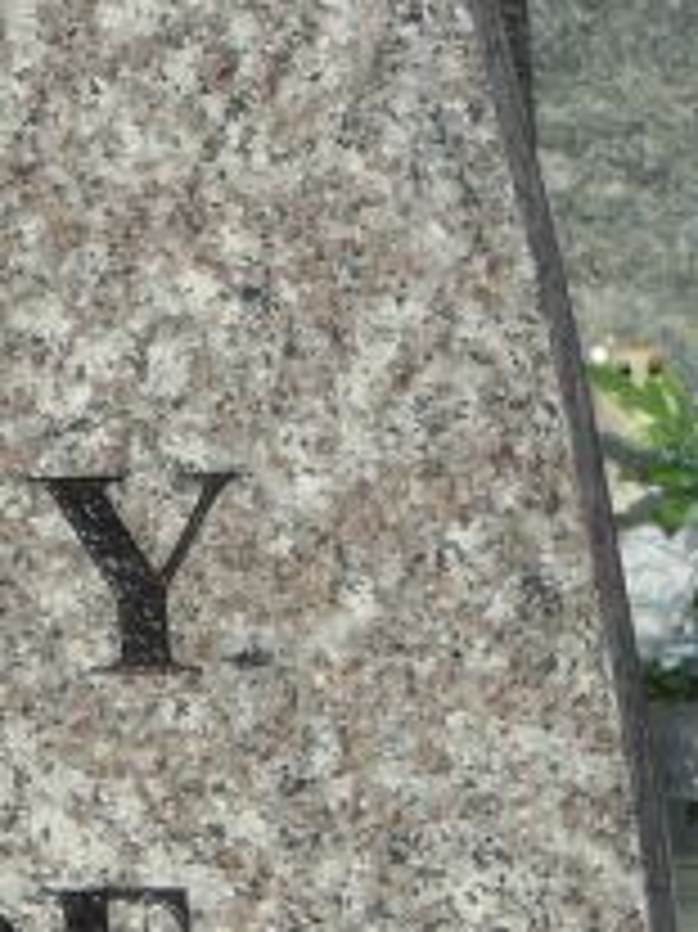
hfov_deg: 4.0
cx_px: -721
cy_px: 900
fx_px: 9823
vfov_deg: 5.4
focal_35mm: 365
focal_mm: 17.6
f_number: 6.3
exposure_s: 1/400
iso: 80
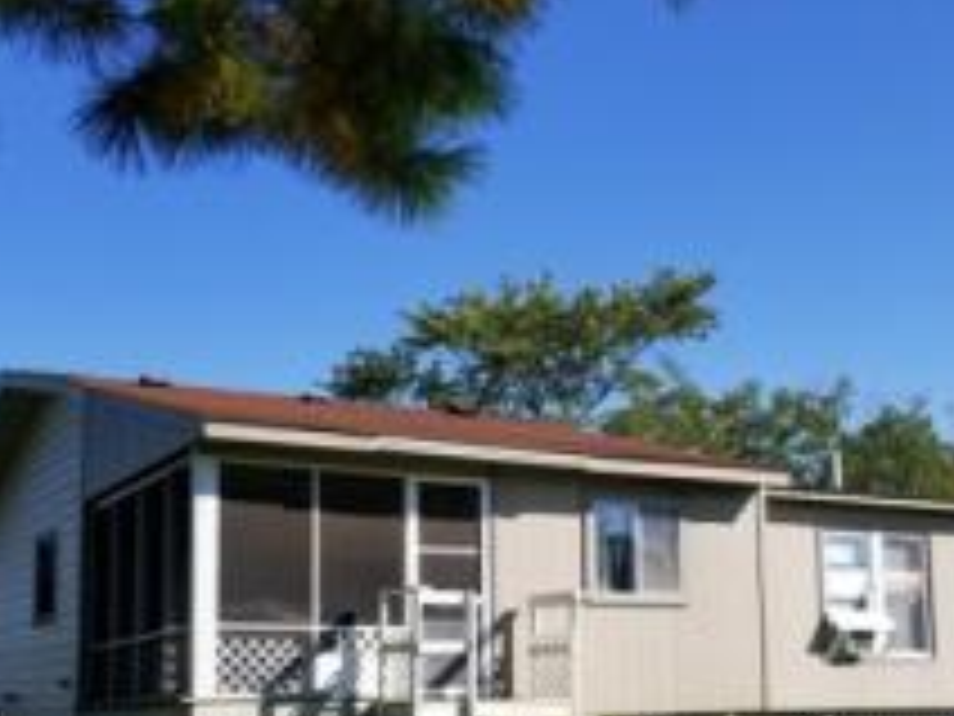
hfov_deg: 38.8
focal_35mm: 49
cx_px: 536
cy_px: 522
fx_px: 1350
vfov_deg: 29.3
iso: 50
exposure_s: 1/2448
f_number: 1.7
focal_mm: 4.3
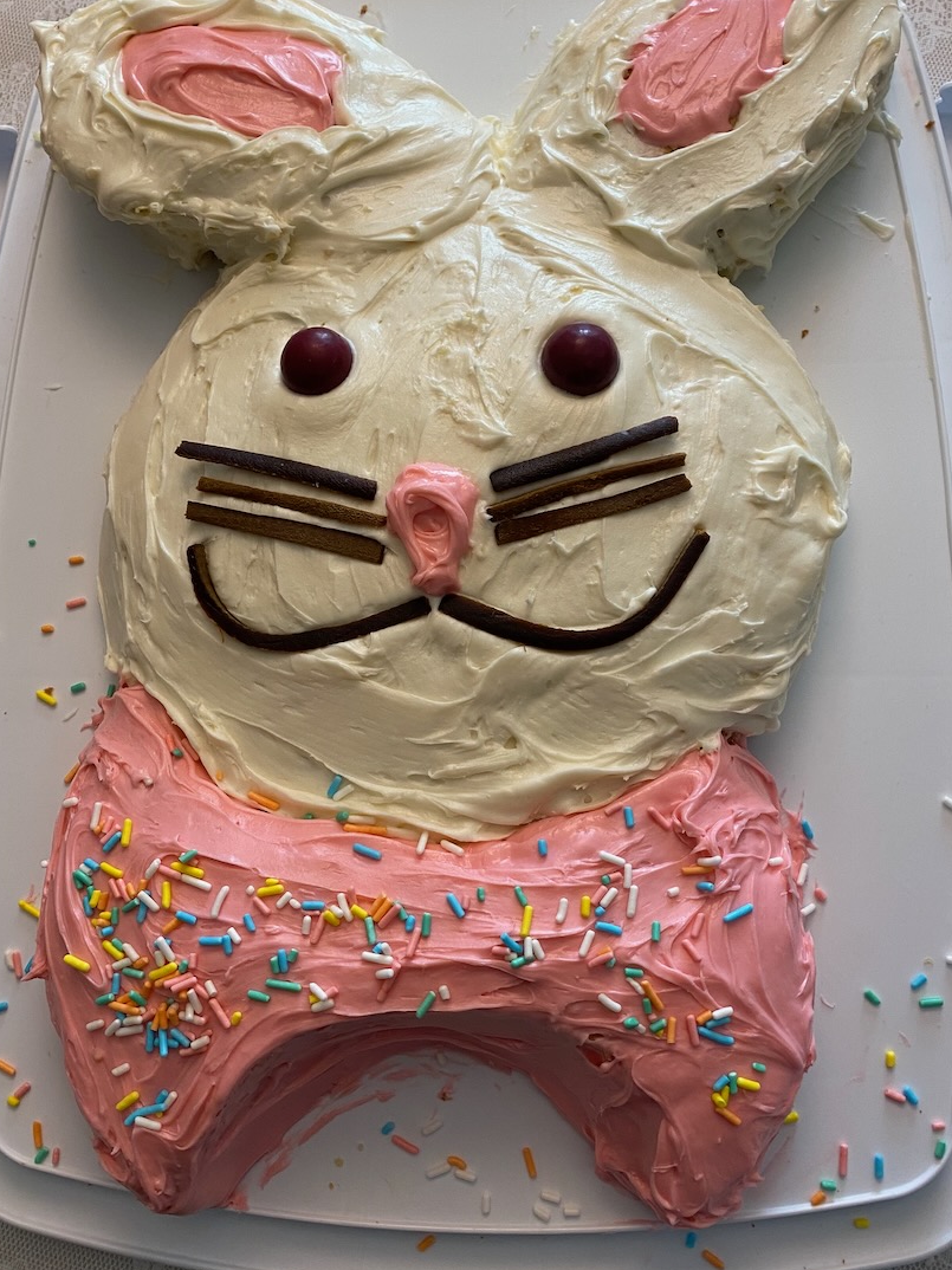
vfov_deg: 58.1
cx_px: 462
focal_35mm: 31
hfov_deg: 45.4
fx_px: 1137
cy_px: 547
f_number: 1.8
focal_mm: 4.25
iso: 80
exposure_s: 1/60
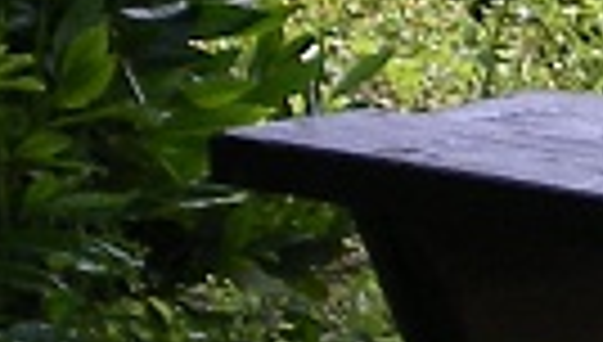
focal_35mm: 515
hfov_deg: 4.1
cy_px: -252
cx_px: 1620
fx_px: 8251
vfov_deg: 2.4
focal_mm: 10.3
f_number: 4.2
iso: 64
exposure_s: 1/125
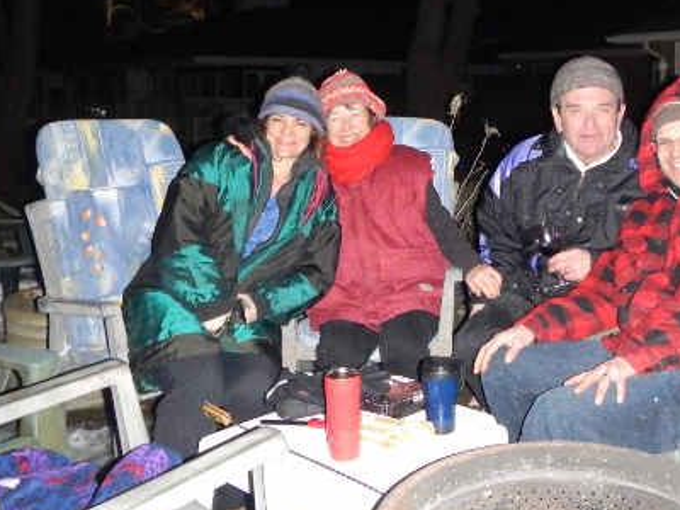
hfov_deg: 44.0
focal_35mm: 42
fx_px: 825
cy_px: 173
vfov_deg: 34.1
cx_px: 464
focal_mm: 5
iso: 1600
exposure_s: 1/30
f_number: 3.9
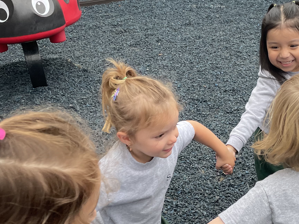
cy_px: 154
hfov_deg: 31.3
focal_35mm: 61
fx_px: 527
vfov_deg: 23.9
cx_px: 211
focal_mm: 4.2
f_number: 1.6
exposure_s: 1/349
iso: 32
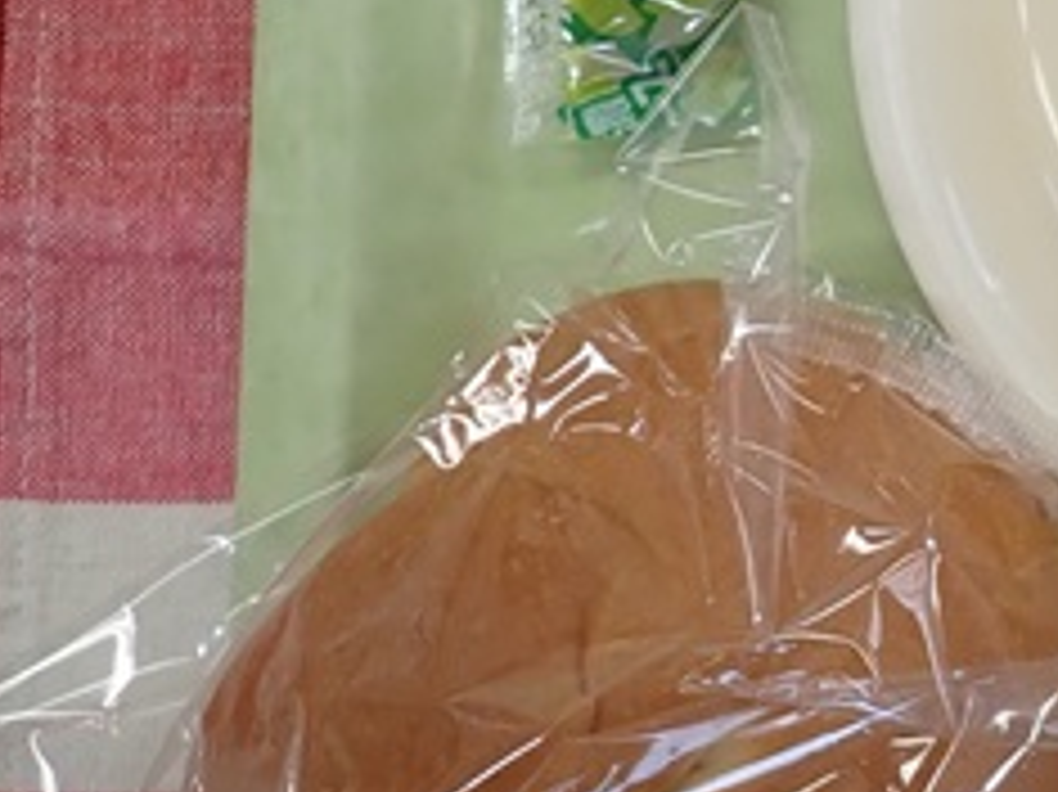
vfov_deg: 17.3
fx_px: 2597
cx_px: 1549
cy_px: 374
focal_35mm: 85
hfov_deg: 20.1
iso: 100
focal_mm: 4.5
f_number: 2
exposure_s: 1/100
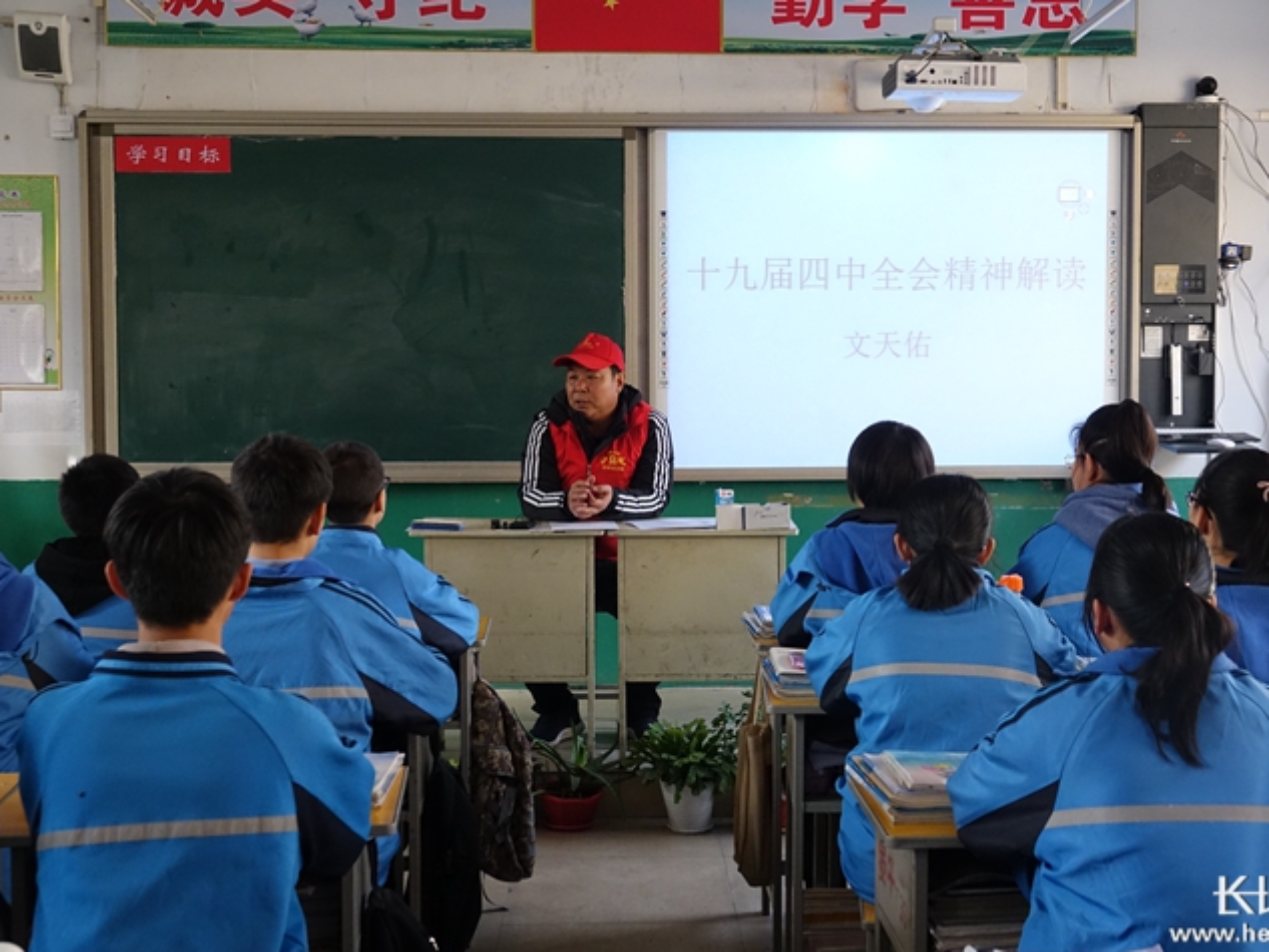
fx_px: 1723
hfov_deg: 40.4
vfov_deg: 30.9
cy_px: 475
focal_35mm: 47
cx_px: 696
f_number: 3.2
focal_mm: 15.73
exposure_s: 1/200
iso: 1000
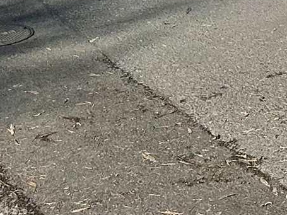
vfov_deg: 7.6
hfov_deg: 11.9
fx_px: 1343
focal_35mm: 162
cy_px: -504
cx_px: 369
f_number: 1.78
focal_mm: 6.86
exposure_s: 1/5525
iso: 80
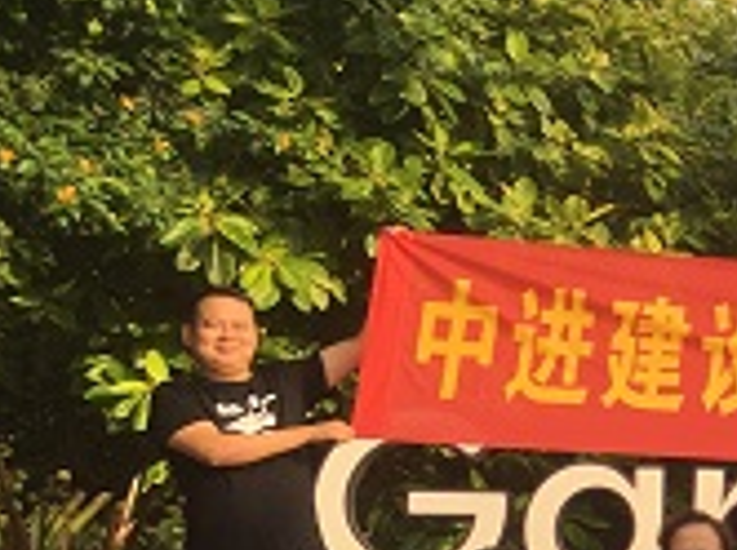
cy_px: 386
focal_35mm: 105
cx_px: 1274
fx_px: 2232
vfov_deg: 14.0
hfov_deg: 16.2
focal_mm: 4.15
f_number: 2.2
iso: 25
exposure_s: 1/460
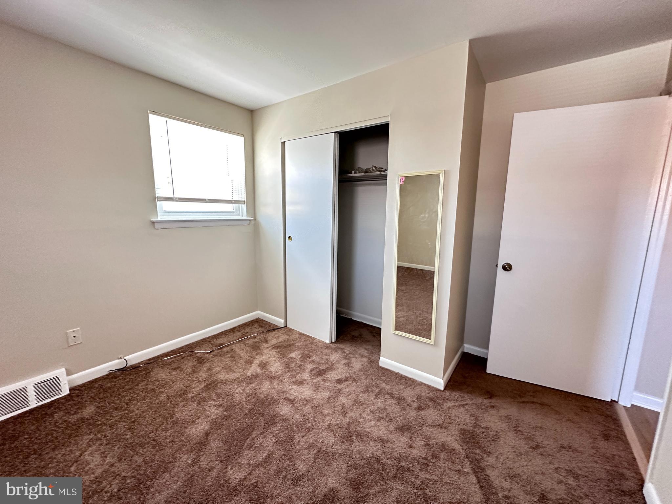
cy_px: 252
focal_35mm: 14
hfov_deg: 102.1
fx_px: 272
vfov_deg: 85.7
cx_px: 336
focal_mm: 2.22
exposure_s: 1/60
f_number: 2.2
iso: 400
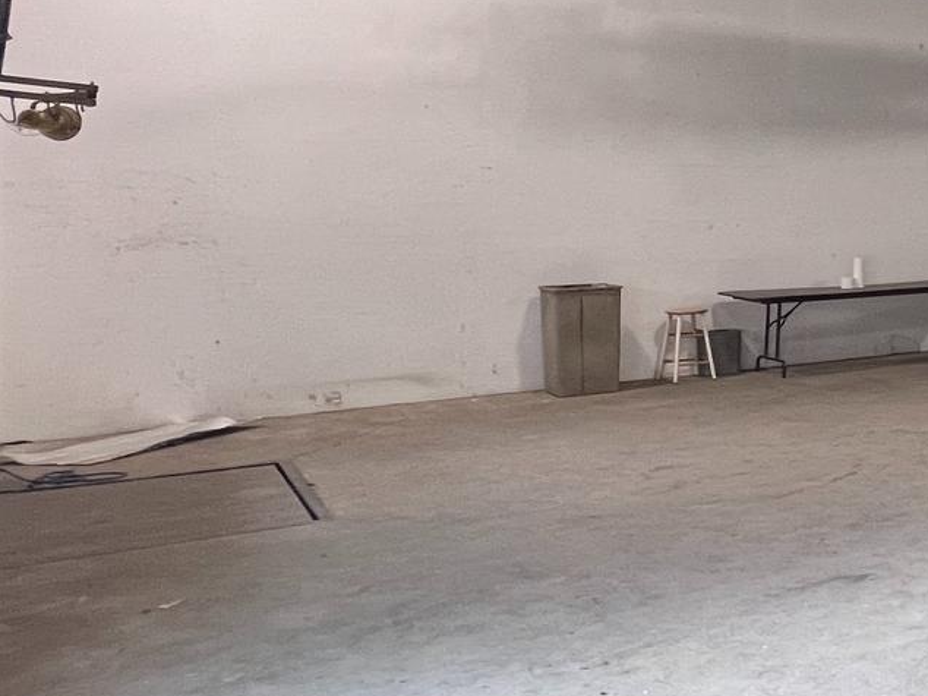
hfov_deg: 30.0
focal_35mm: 42
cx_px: 1333
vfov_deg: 34.0
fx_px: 1126
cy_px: 226
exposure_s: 1/60
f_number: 1.8
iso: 200
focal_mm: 1.57
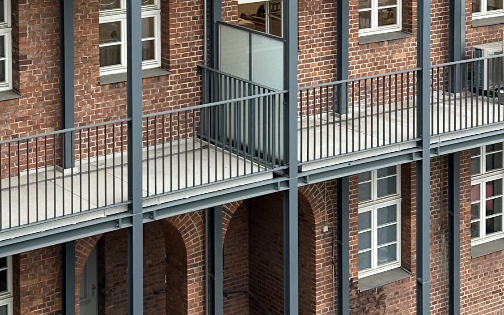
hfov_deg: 22.8
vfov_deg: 13.8
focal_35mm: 91
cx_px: 229
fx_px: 1250
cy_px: -98
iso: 64
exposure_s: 1/122
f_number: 1.78
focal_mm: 6.86
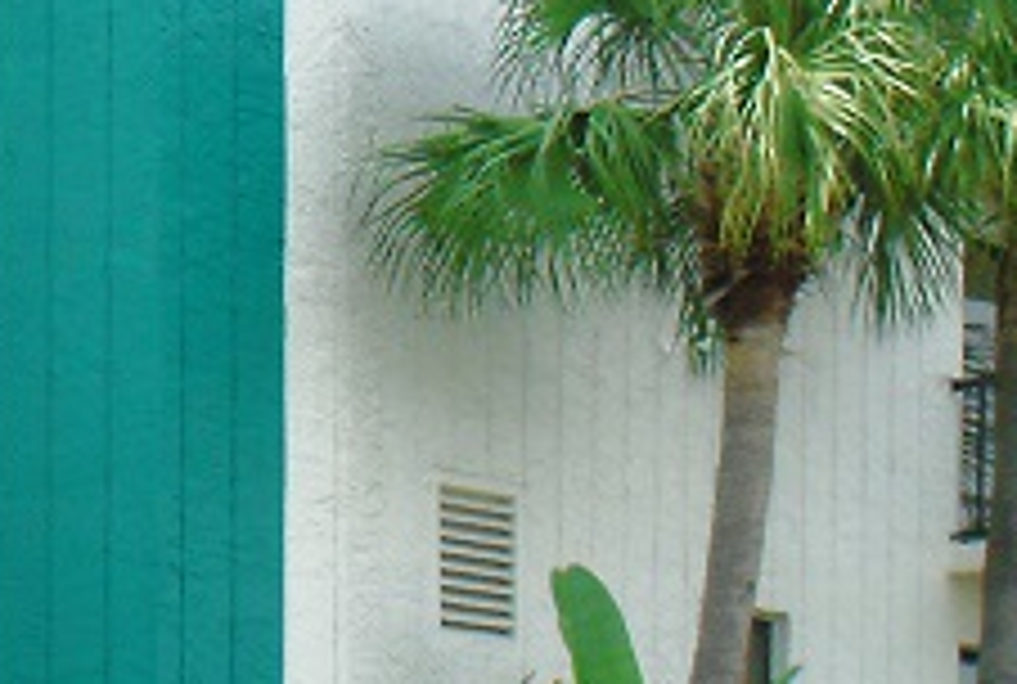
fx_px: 4555
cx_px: -56
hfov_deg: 12.6
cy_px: -245
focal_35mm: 161
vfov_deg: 8.4
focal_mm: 19
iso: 400
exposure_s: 1/1000
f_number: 5.6
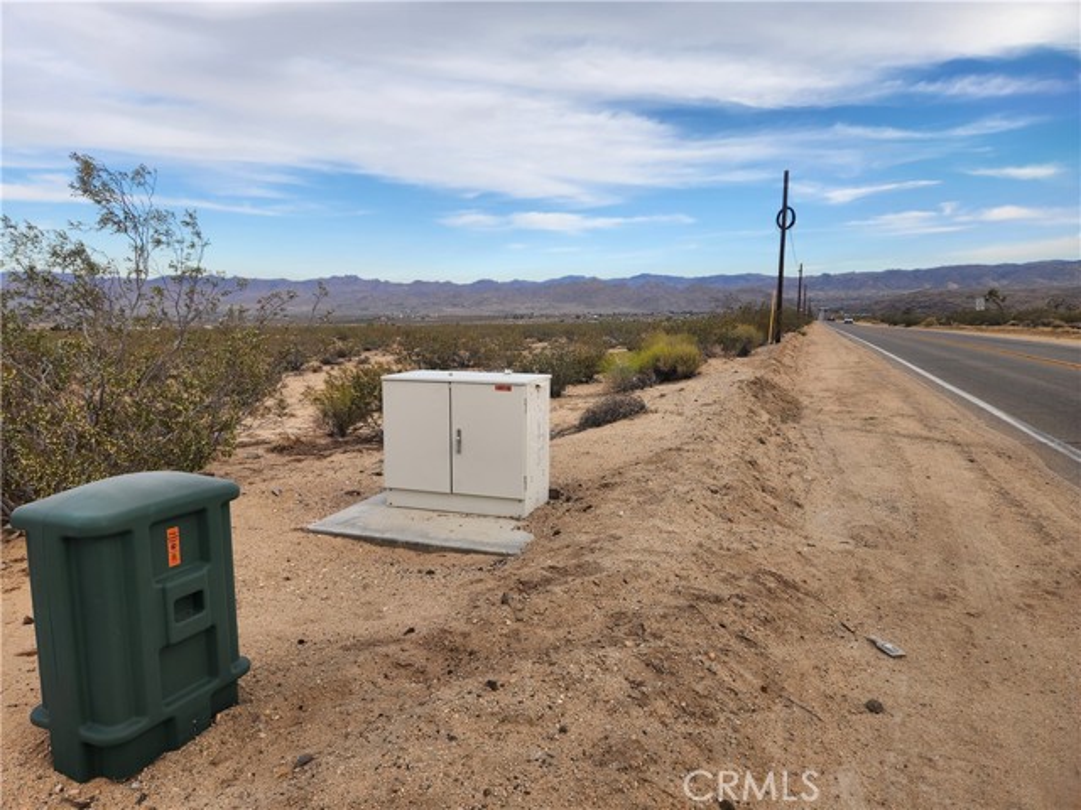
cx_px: 540
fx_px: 718
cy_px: 405
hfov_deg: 73.9
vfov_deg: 58.9
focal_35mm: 23
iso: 20
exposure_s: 1/690
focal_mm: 5.4
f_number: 1.8
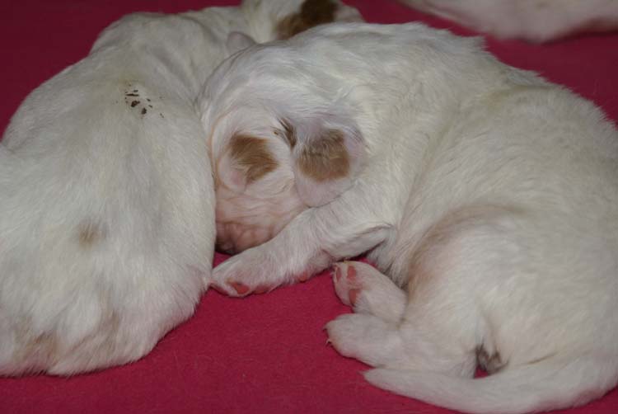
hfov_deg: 19.4
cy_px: 207
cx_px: 309
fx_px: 1805
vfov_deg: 13.1
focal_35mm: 105
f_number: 5.6
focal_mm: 70
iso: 400
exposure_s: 1/125
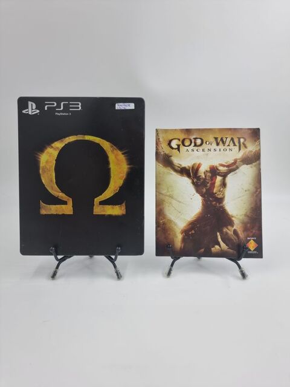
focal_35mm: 24
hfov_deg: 56.8
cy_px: 194
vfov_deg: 71.6
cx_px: 145
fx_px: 268
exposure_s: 1/120
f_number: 1.8
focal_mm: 6.7
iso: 50
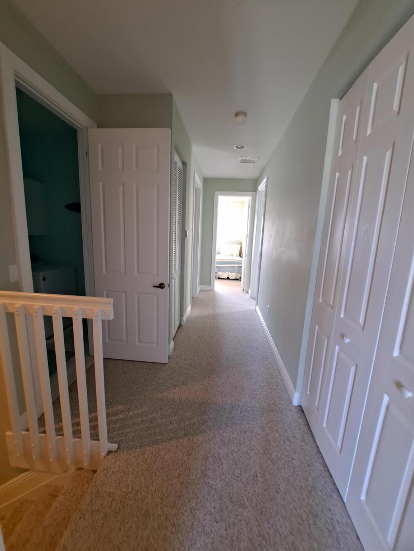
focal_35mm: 13
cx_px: 207
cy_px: 276
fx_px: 207
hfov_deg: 89.9
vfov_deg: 106.2
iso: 320
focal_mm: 1.74
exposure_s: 1/24
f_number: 2.2
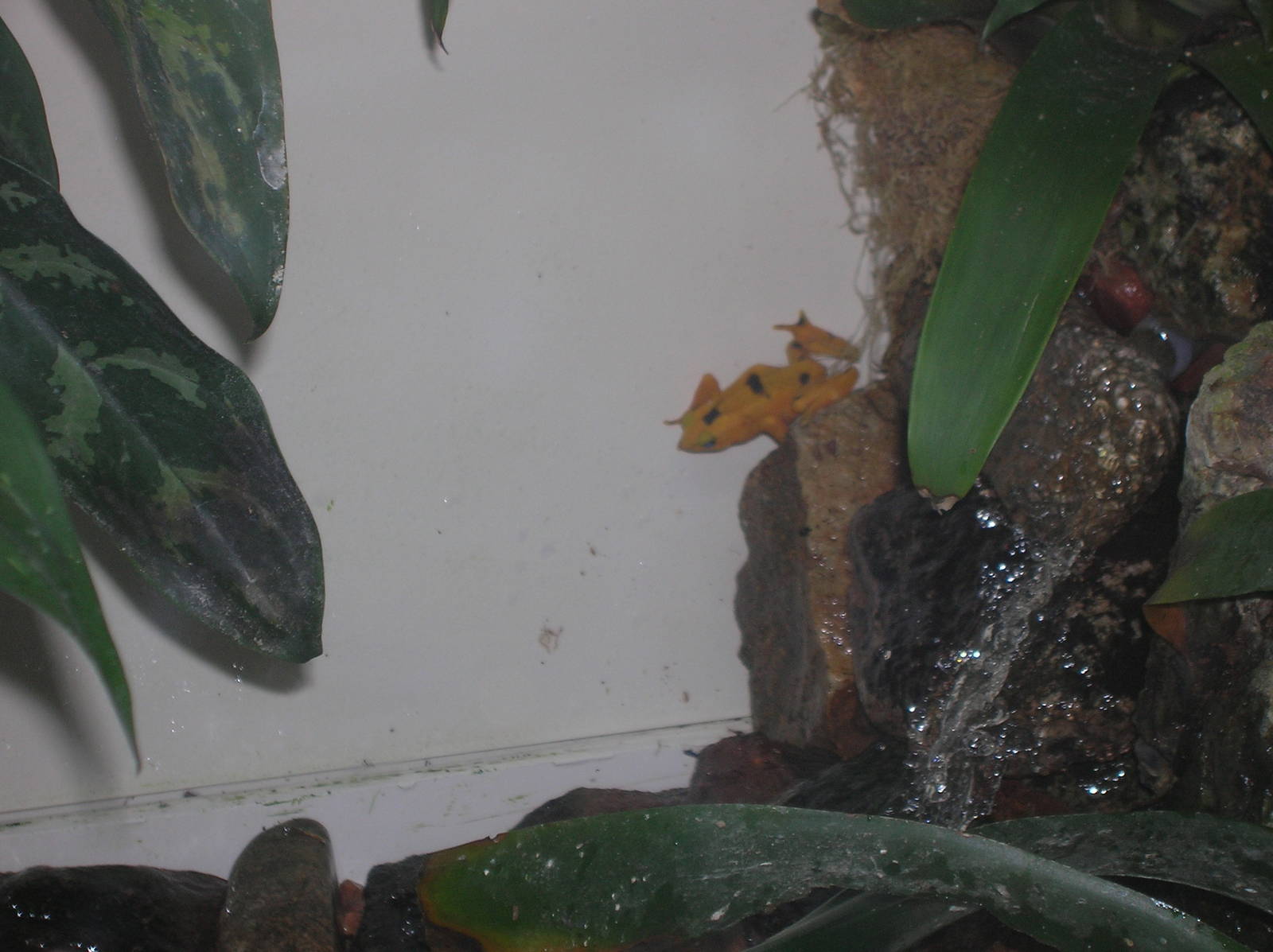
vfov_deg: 14.5
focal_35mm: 102
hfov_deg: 19.3
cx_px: 636
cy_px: 476
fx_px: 3748
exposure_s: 1/60.1
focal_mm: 17.1
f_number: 4.9
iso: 50
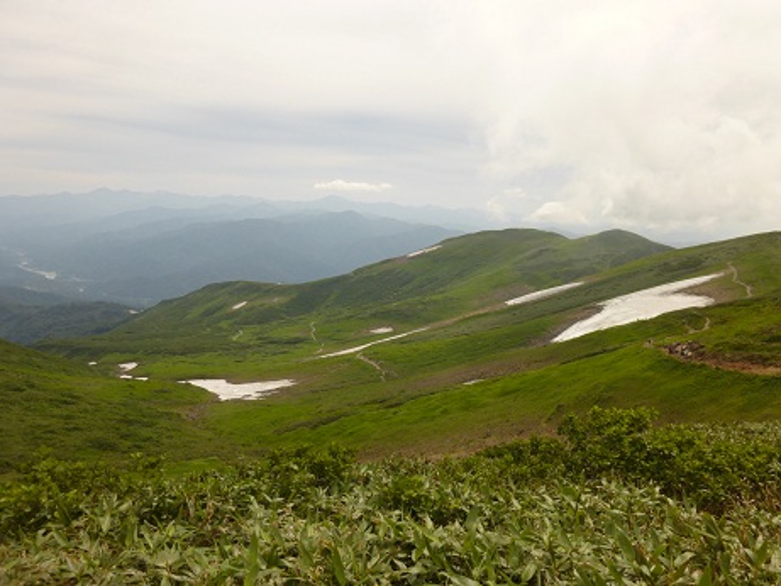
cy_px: 293
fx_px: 654
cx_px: 390
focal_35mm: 29
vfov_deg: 48.2
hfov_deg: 61.6
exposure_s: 1/200
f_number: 9
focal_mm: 5.2
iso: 100
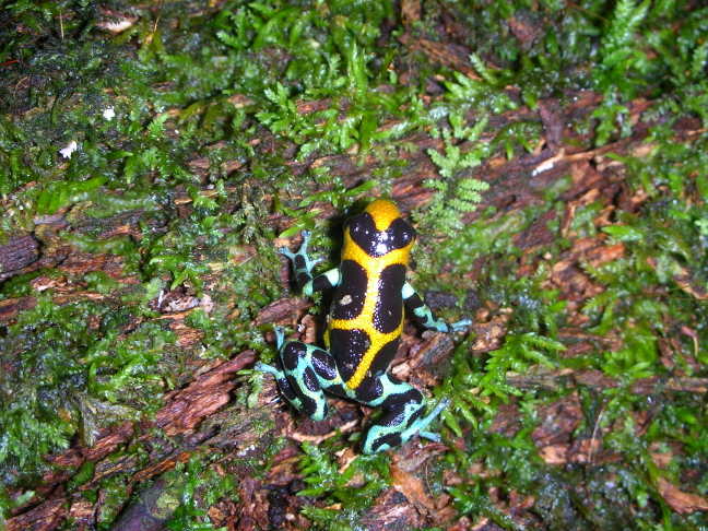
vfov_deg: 24.0
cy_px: 266
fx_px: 1248
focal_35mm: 61
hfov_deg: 31.7
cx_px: 354
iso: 50
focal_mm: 10.1
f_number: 11.3
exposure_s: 1/120
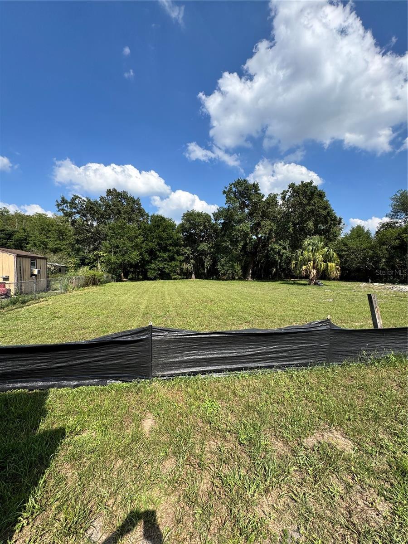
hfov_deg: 85.7
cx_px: 204
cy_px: 272
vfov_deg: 102.1
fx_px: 220
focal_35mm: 14
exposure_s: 1/1370
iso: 50
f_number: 2.2
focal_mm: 2.22
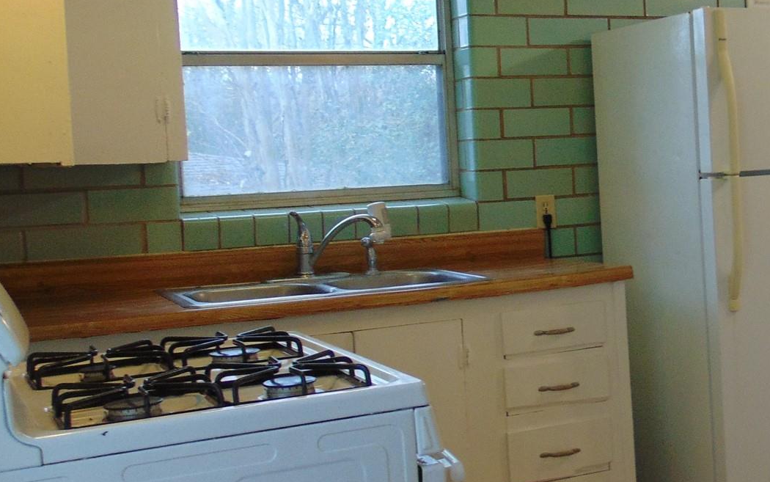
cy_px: 219
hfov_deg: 31.1
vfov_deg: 21.0
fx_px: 1301
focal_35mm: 62
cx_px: 725
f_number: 3.1
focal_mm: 5.4
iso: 100
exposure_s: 1/30
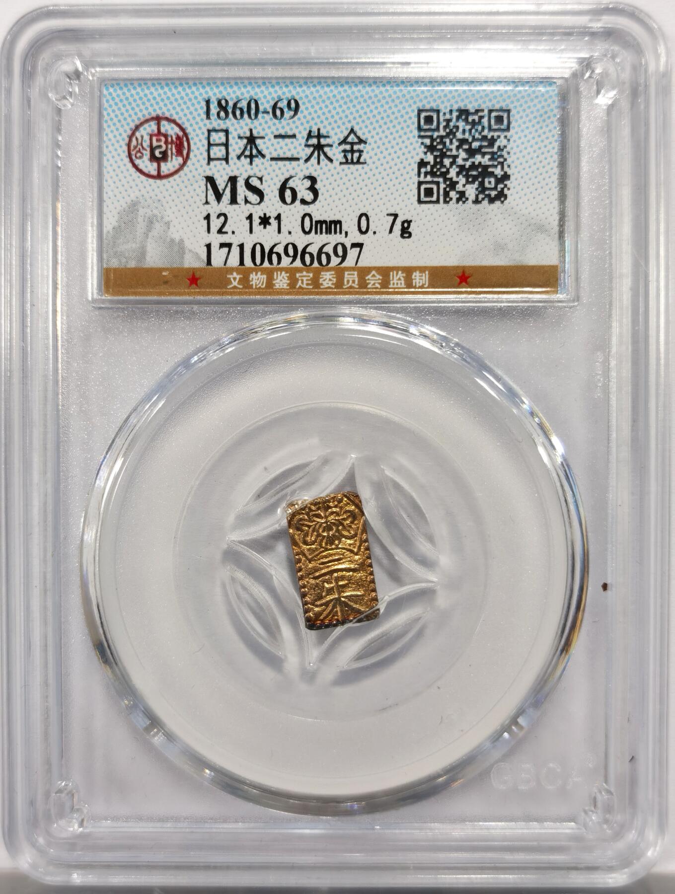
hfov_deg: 27.1
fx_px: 1398
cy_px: 447
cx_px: 338
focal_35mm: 54
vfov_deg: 35.5
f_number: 16
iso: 100
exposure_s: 1/100
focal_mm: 5.56
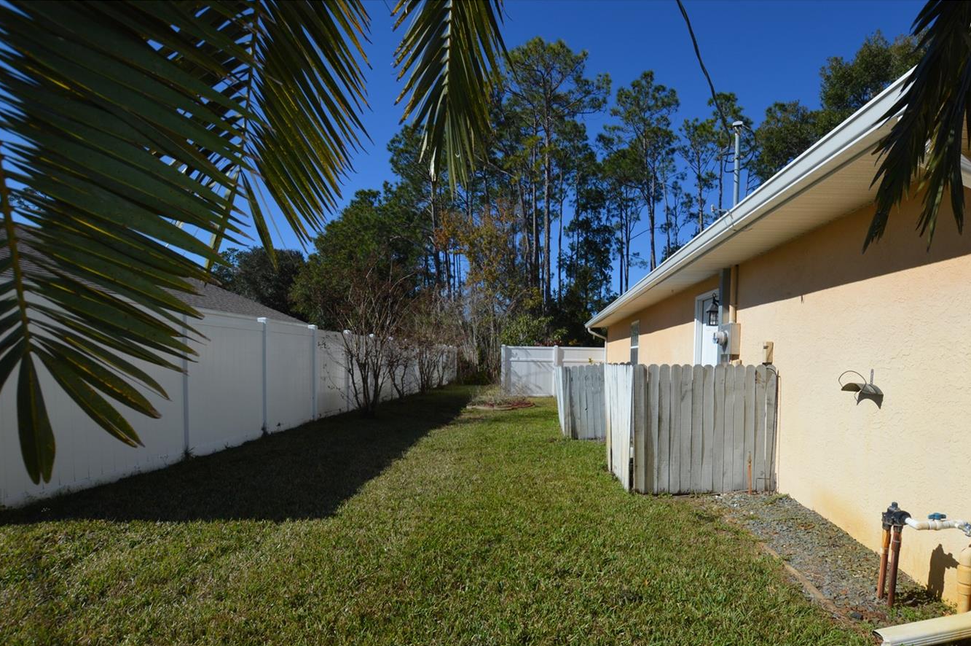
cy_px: 386
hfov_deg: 89.3
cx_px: 565
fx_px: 485
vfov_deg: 66.7
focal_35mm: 18
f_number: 9
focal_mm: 10
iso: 100
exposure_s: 1/320
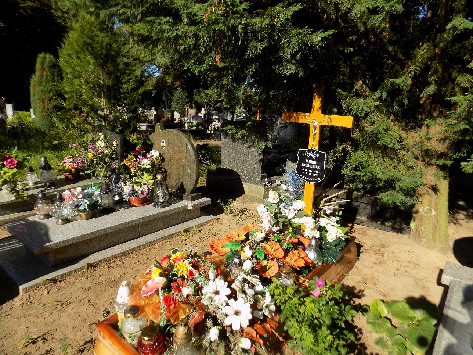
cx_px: 236
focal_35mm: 23
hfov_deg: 73.9
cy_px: 178
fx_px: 314
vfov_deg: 58.9
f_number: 3.1
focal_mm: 4
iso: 80
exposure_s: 1/1000
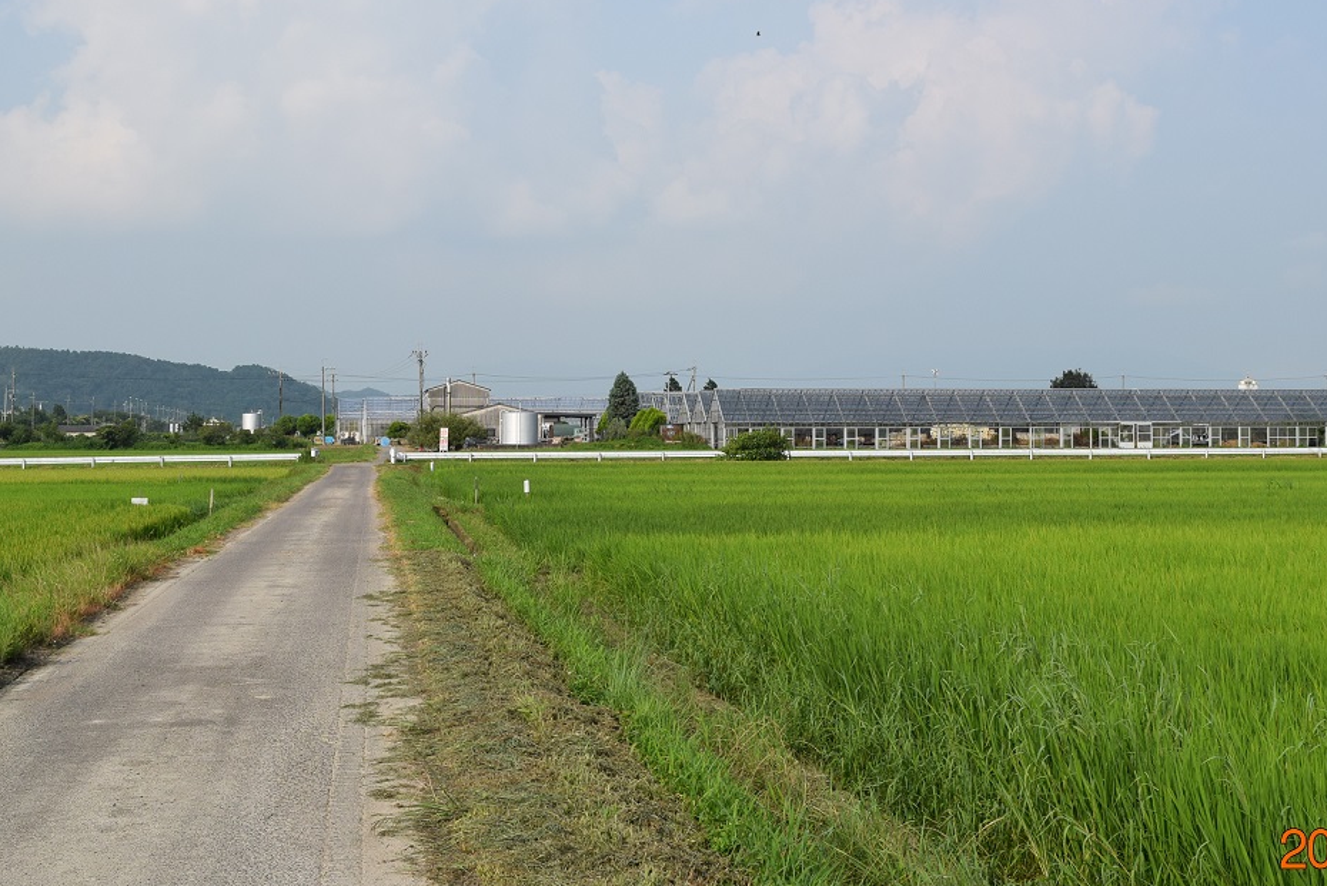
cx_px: 777
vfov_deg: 23.0
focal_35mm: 59
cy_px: 302
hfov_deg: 34.0
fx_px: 2166
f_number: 10
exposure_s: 1/400
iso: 200
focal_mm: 27
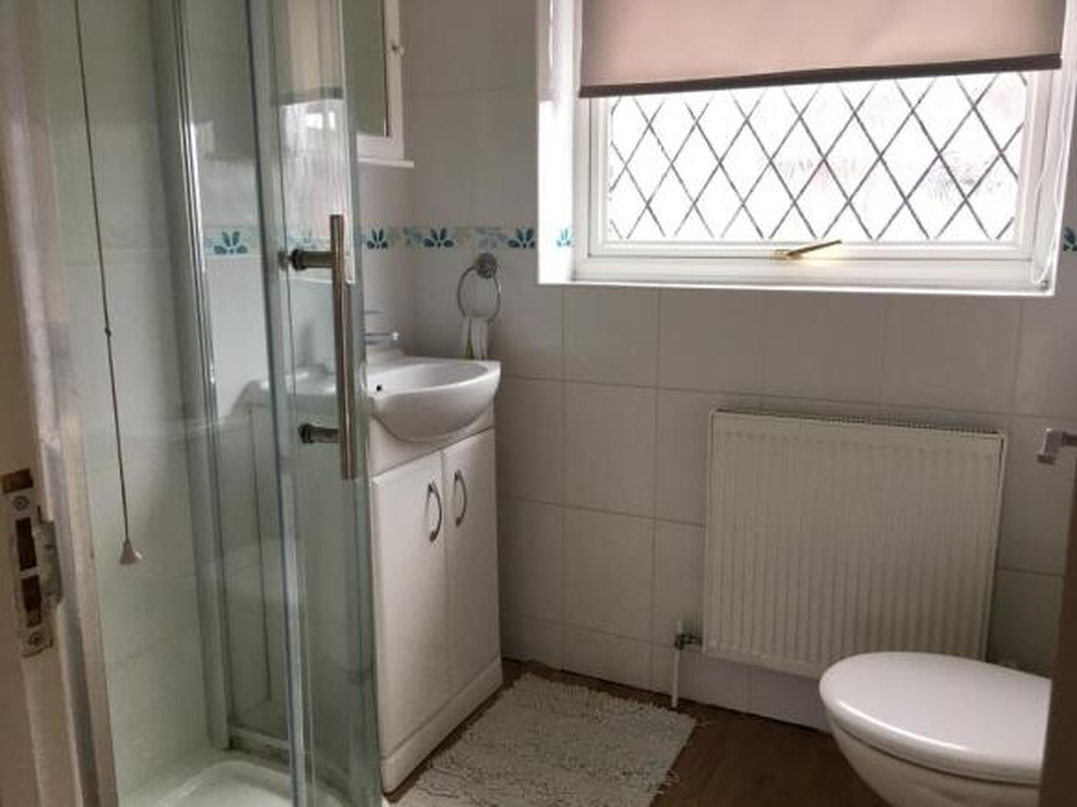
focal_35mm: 29
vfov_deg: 48.2
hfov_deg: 61.7
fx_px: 902
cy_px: 404
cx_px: 538
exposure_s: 1/33
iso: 50
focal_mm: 4.15
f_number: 2.2
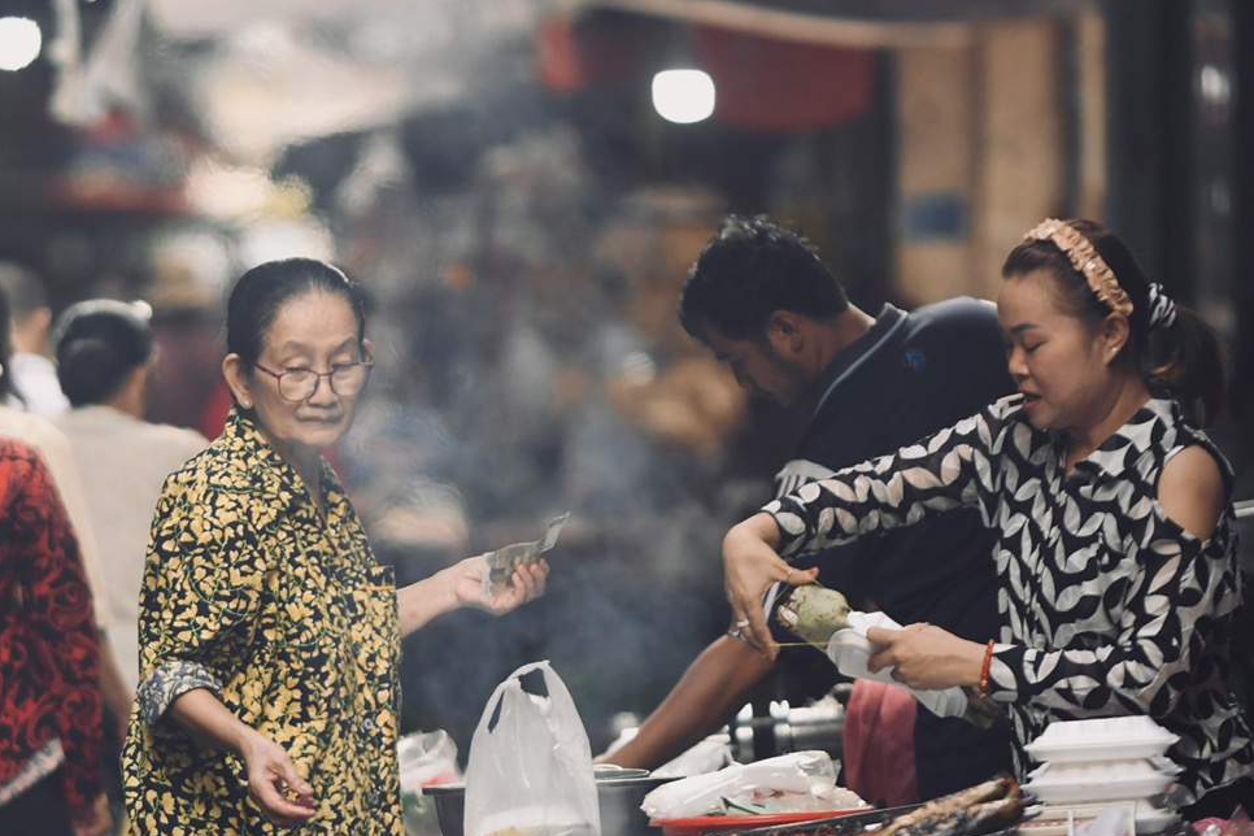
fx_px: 11215
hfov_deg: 6.4
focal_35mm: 322
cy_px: 508
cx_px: 271
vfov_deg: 4.3
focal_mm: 135
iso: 720
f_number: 1.8
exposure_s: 1/1000
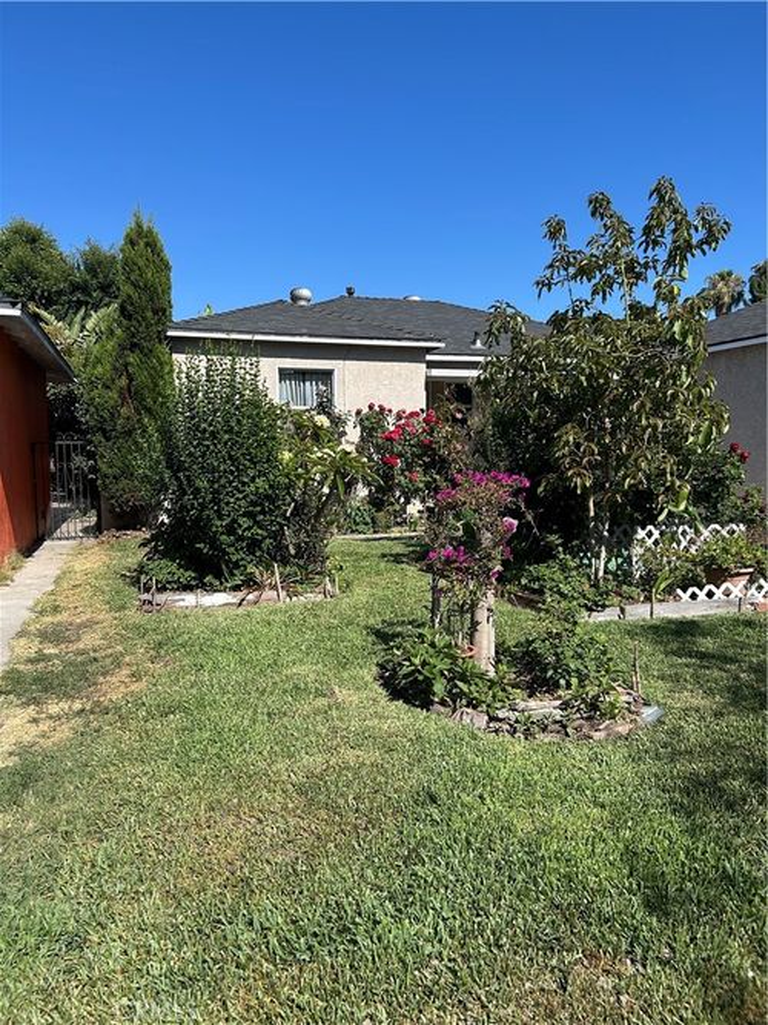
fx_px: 769
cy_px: 512
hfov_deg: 53.0
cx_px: 384
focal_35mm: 26
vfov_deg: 67.3
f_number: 1.5
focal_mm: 5.7
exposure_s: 1/3257
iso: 50
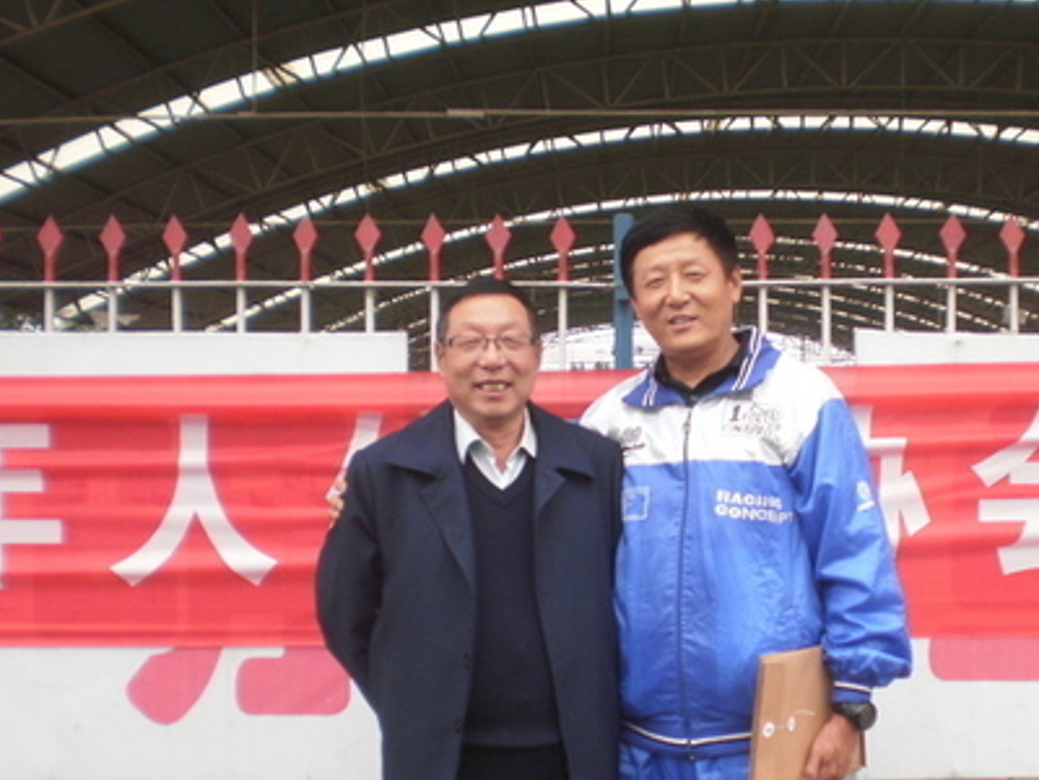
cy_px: 551
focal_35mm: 54
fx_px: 1621
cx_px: 673
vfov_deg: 26.8
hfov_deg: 35.3
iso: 100
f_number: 3.1
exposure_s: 1/100
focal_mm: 6.3
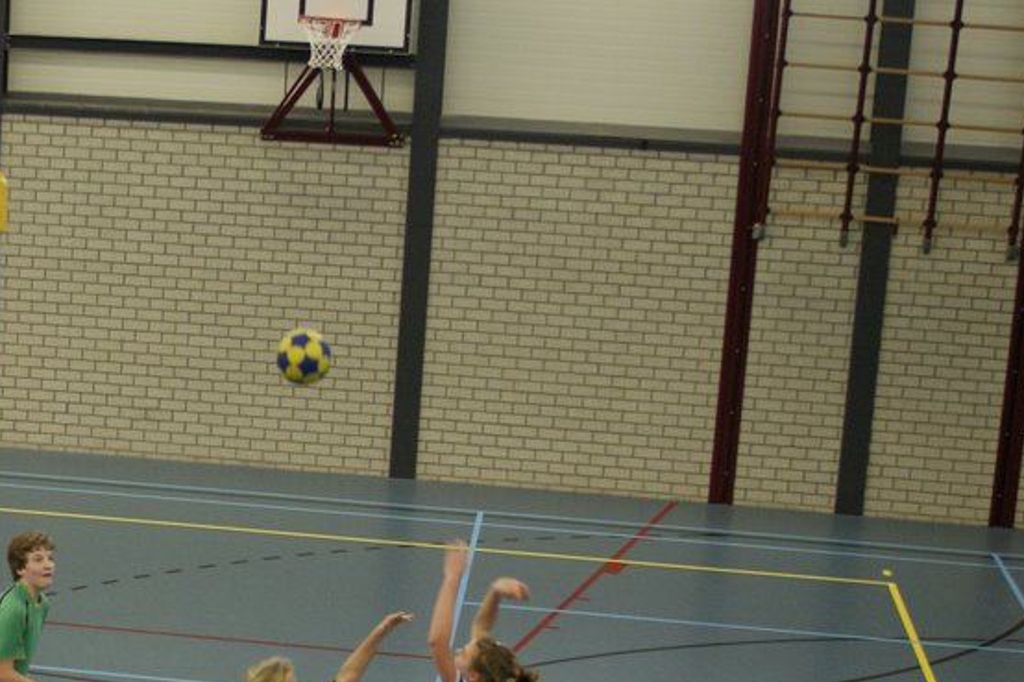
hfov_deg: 21.6
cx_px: -2
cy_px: 576
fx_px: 2588
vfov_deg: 14.9
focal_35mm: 91
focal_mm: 28
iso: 400
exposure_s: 1/200
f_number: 2.8
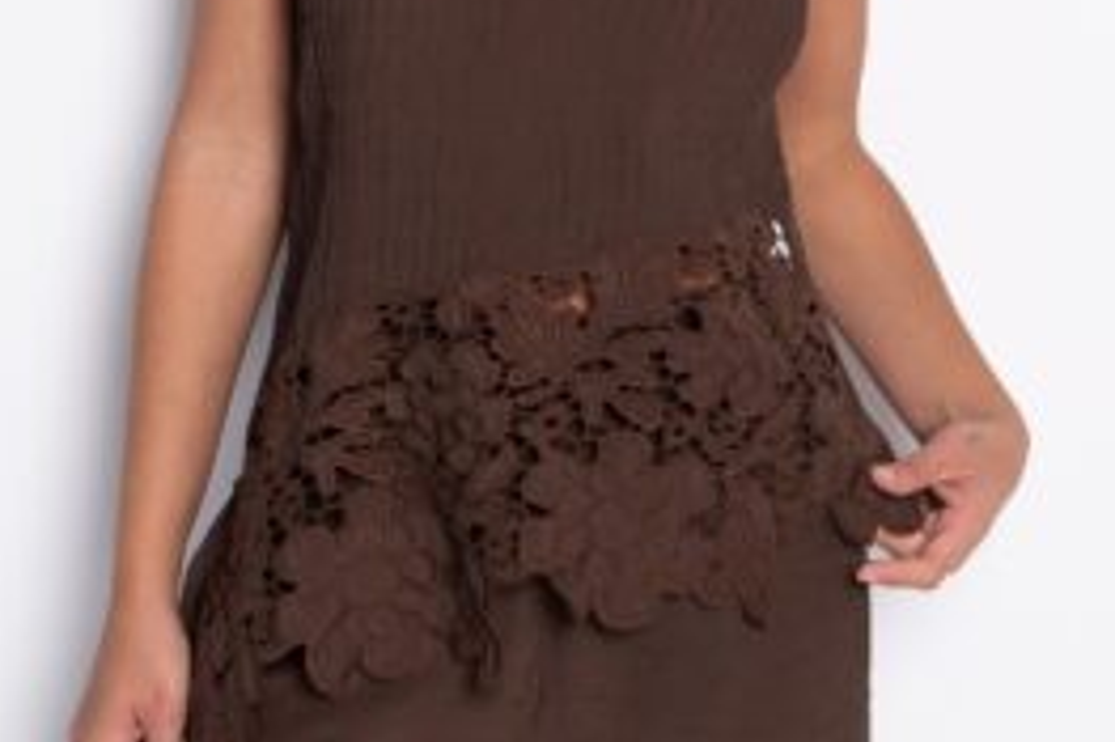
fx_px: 3250
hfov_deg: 19.5
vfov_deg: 13.0
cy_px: 189
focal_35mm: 105
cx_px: 538
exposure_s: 1/160
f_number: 5
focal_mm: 46
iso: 200
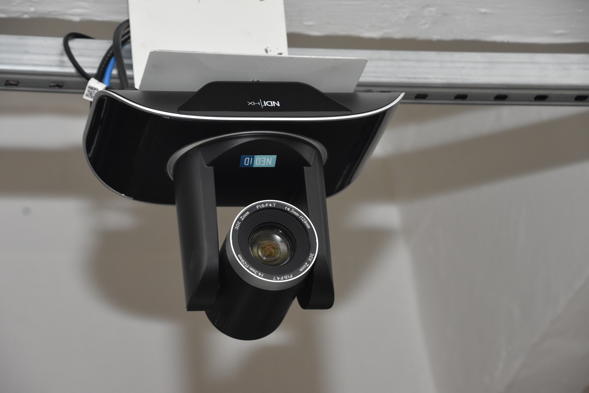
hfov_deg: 13.7
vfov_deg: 9.2
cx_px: 294
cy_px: 196
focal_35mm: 150
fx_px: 2455
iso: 1600
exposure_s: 1/60
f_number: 8
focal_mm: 100
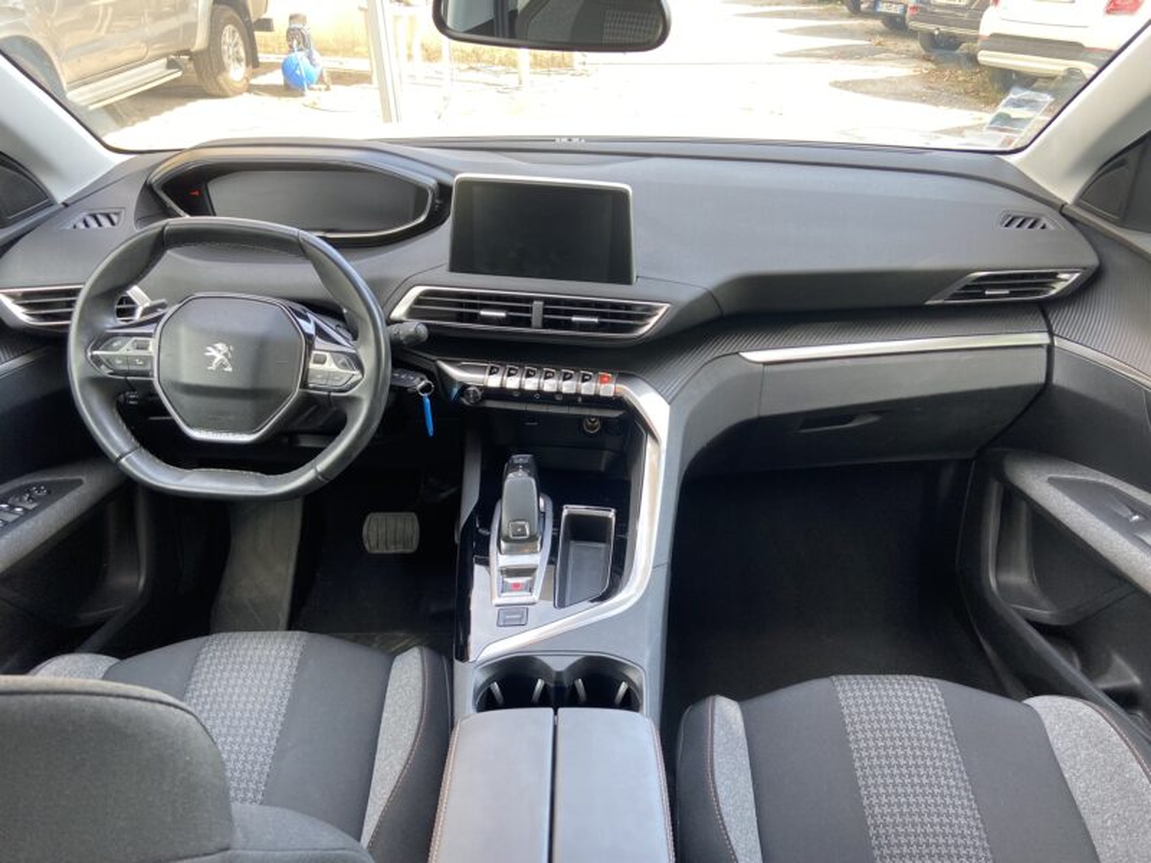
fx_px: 865
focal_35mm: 26
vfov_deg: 53.1
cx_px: 576
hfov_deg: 67.3
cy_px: 432
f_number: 1.8
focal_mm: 4.25
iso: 64
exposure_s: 1/121
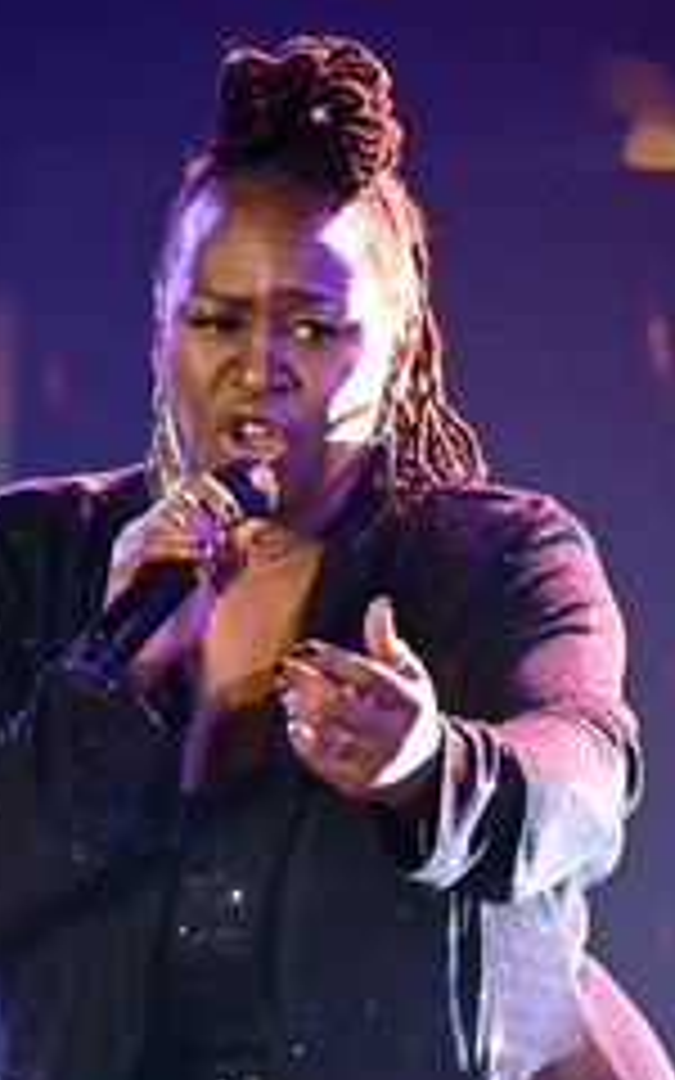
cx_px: 259
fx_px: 28168
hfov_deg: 1.4
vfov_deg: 2.2
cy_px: 594
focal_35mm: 957
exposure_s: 1/320
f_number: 5.6
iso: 16000
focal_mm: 500
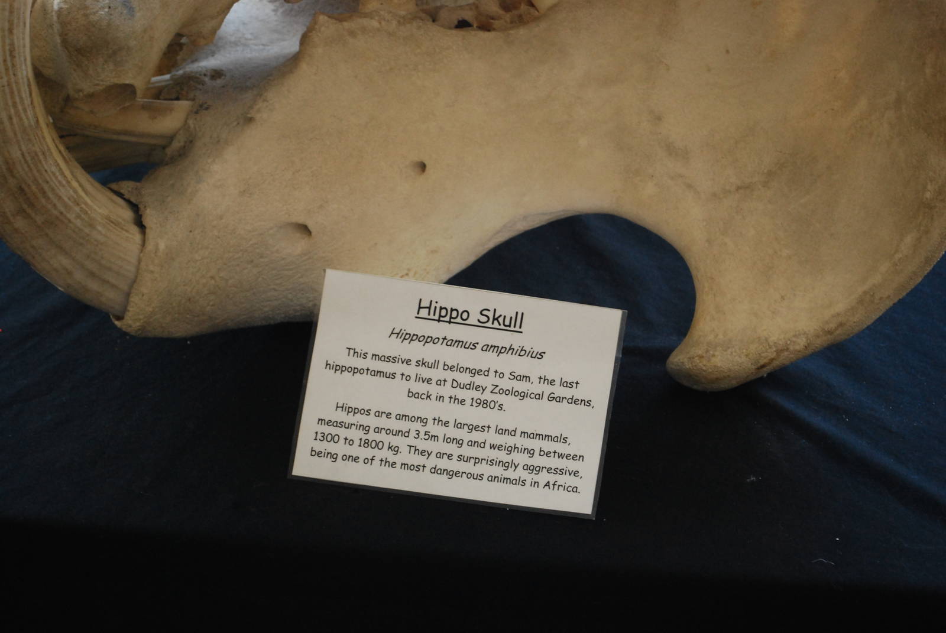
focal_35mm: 78
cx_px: 473
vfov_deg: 17.5
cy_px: 316
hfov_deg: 26.0
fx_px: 2052
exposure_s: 1/25
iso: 800
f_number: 5.6
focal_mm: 52
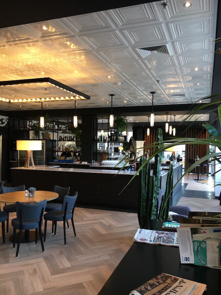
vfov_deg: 59.9
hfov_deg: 46.8
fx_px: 255
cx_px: 114
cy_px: 152
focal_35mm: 30
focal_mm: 4.15
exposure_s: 1/33
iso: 80
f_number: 2.2
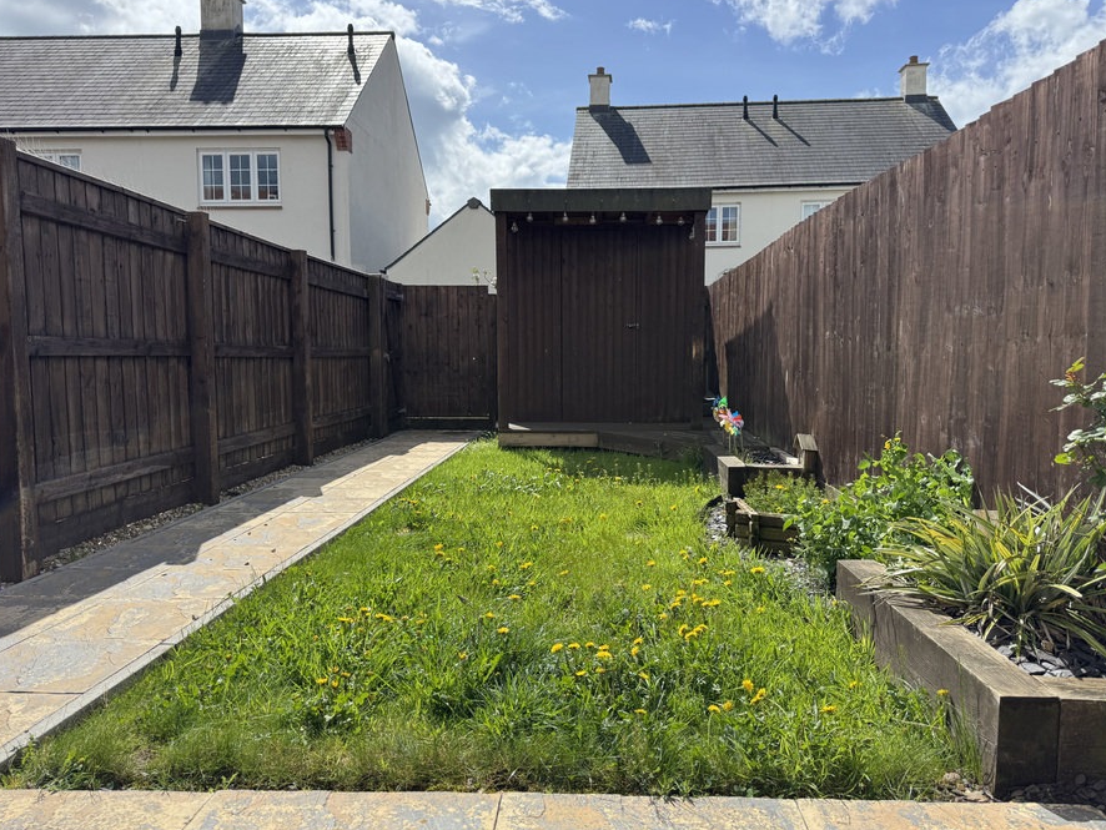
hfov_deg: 67.3
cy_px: 406
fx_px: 831
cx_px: 563
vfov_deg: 53.1
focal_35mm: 26
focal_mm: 6.76
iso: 80
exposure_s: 1/3802
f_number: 1.78
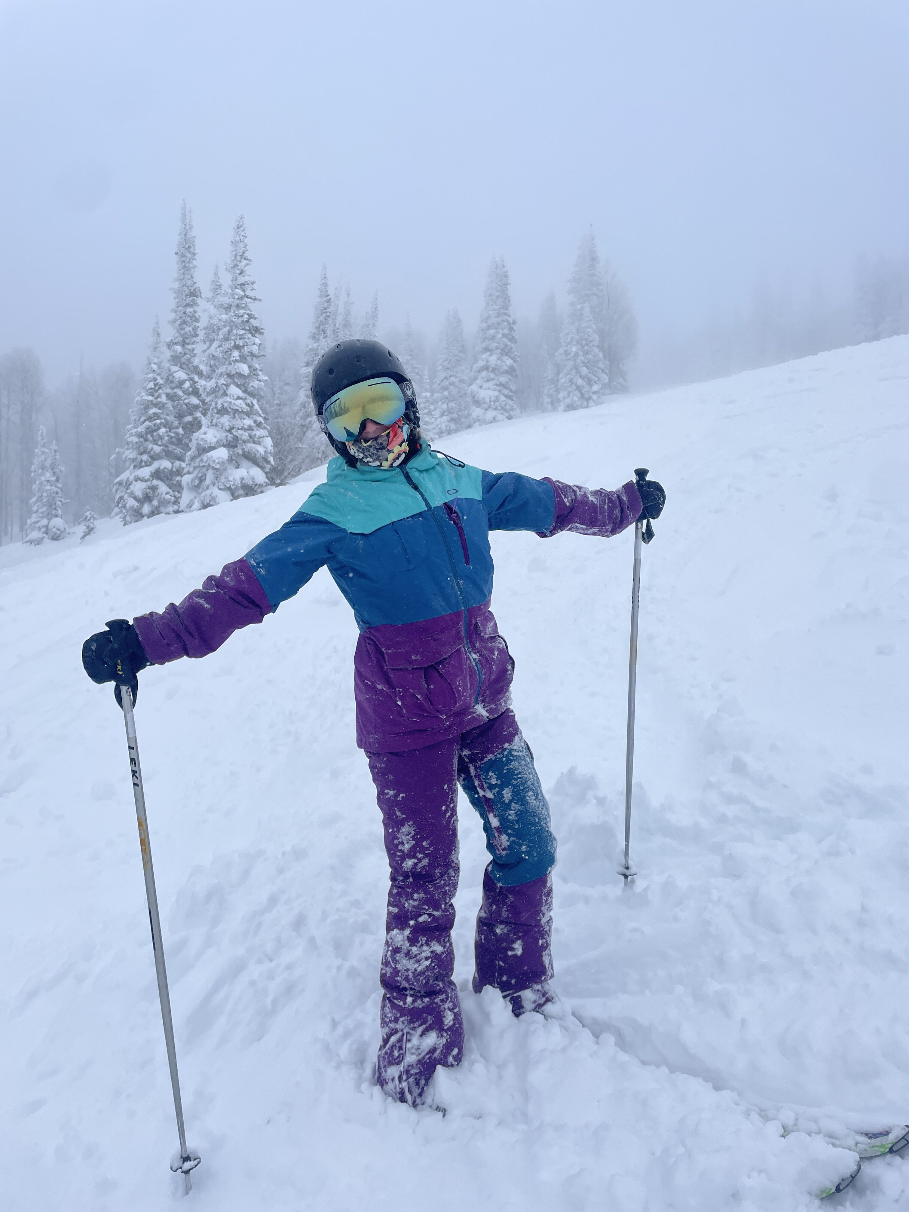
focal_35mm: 26
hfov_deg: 53.1
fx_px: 910
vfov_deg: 67.3
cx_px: 454
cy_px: 606
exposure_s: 1/4000
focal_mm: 4.2
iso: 32
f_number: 1.6
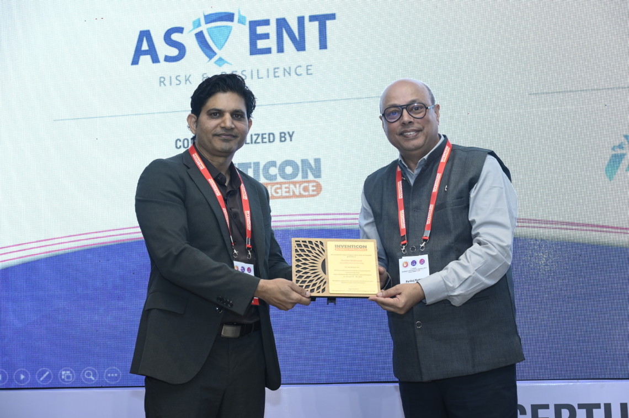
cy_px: 209
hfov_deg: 35.7
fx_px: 978
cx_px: 314
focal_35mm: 56
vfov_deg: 24.1
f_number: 5
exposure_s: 1/160
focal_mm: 56
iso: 1000
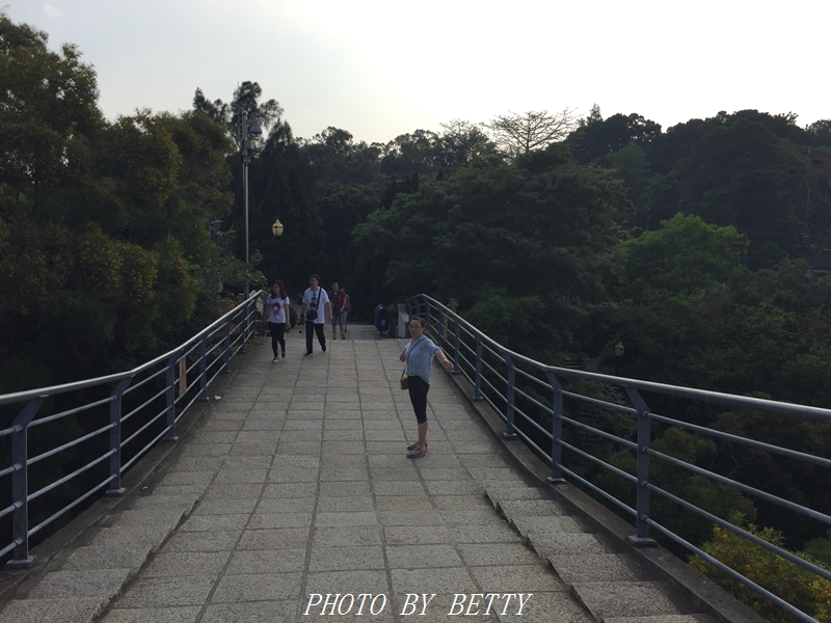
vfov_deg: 48.2
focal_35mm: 29
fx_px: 696
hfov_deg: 61.7
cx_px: 416
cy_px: 312
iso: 32
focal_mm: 4.15
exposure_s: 1/2198
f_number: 2.2
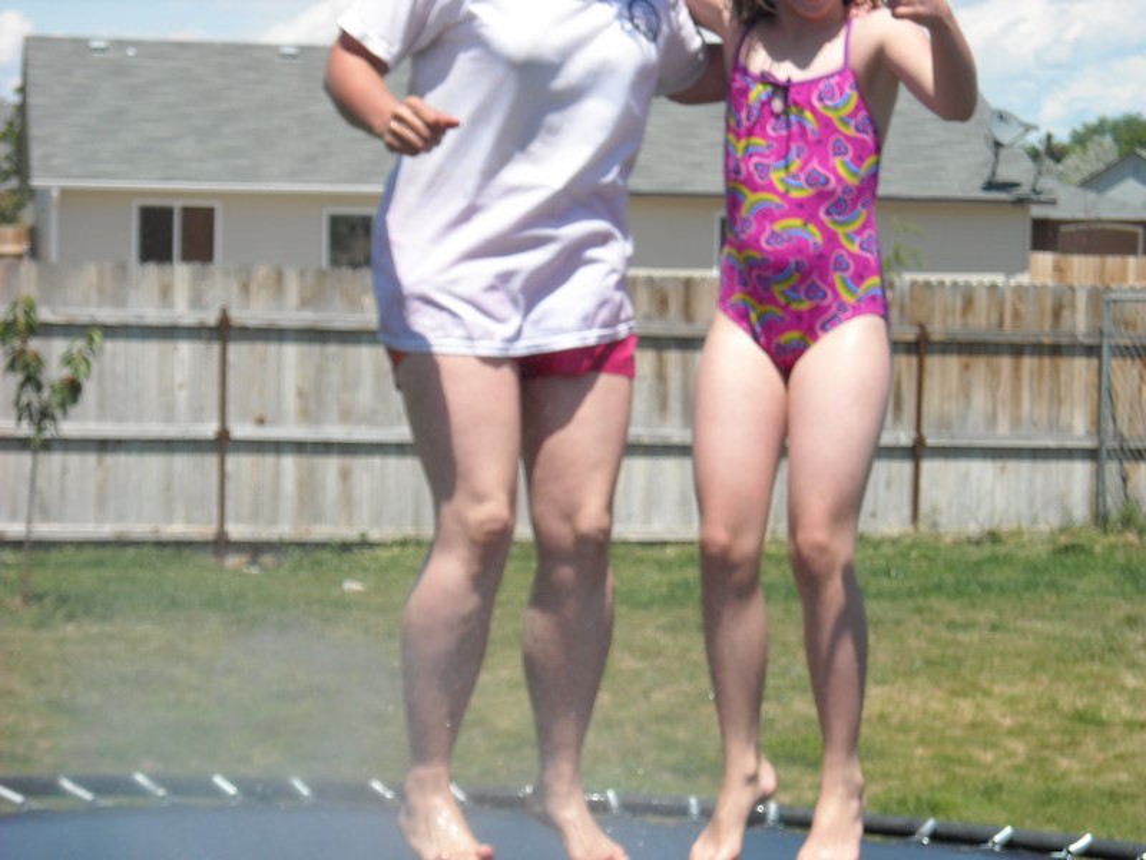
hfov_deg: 18.7
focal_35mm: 105
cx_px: 573
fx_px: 3476
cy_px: 430
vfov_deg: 14.1
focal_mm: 17.1
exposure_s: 1/419
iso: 64
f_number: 4.7
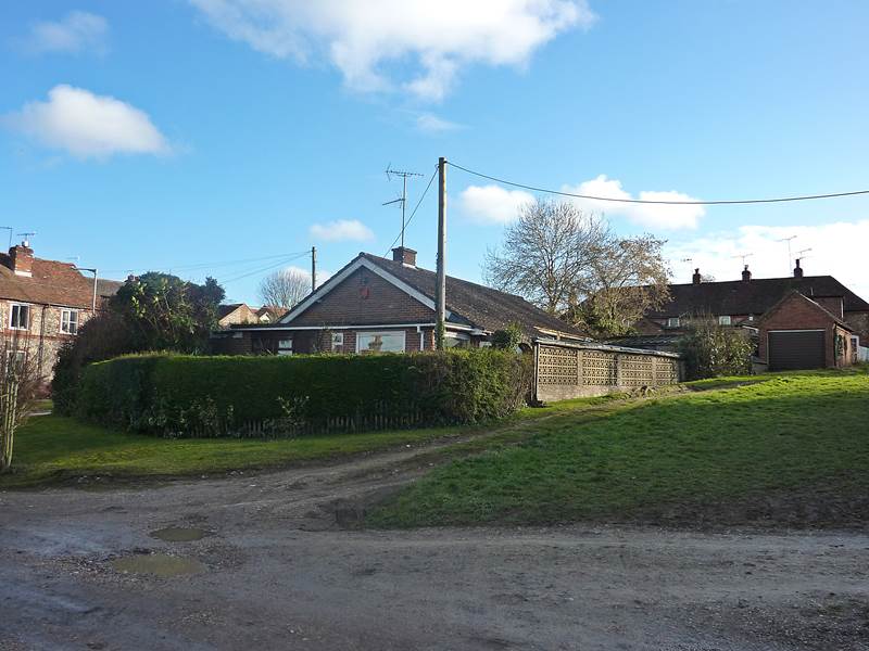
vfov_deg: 48.2
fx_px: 728
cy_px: 326
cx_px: 434
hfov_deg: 61.7
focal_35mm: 29
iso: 125
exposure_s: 1/320
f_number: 4
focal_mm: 4.7
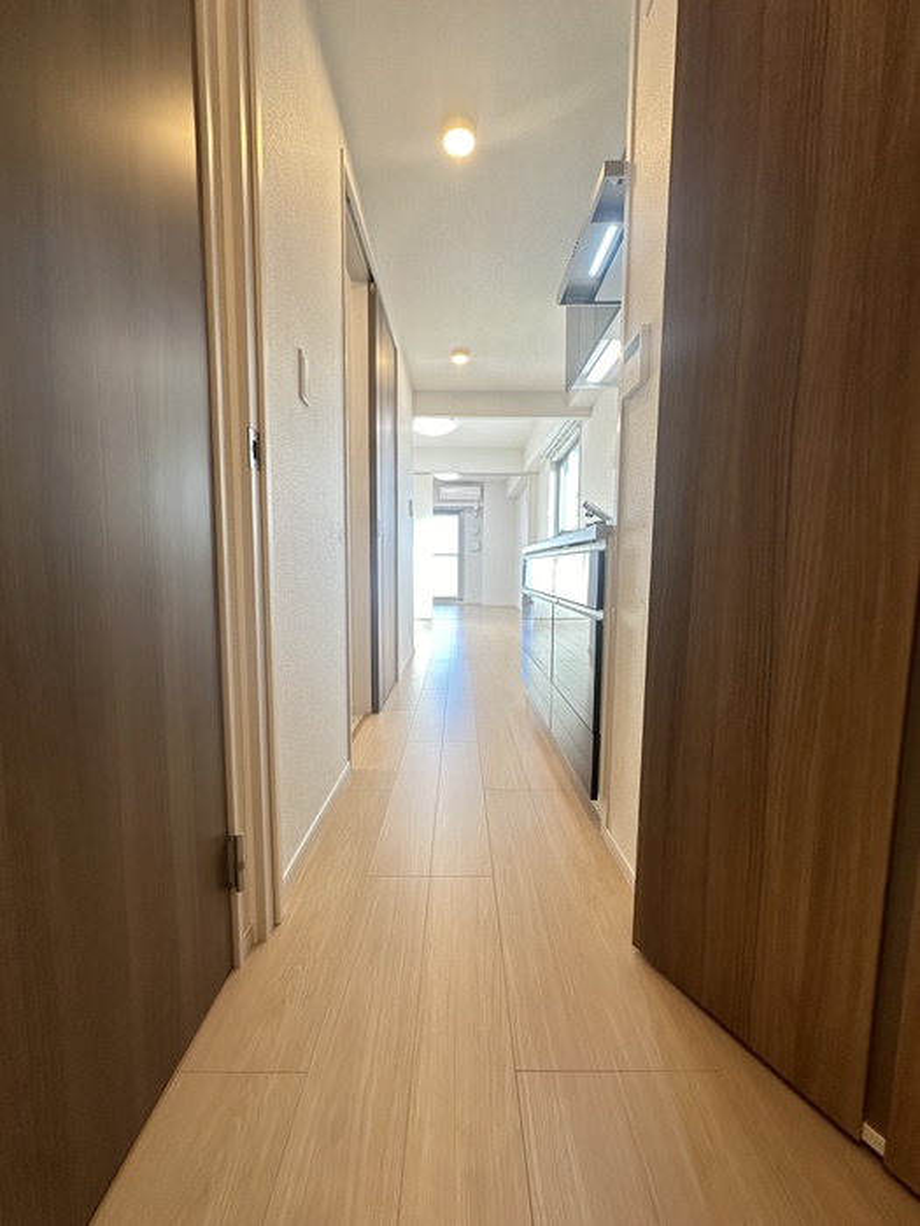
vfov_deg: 102.1
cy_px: 613
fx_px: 496
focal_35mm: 14
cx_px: 460
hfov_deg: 85.7
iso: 200
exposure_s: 1/120
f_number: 2.2
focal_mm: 2.22
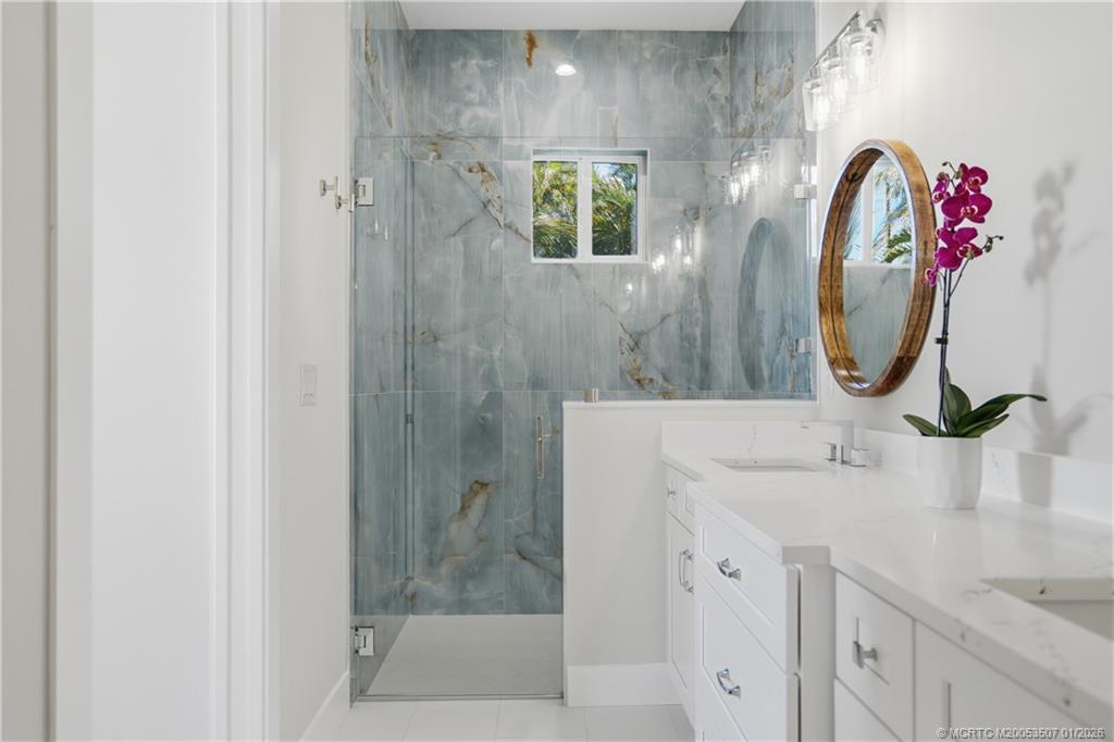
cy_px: 371
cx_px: 557
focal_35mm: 26
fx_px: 804
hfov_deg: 69.4
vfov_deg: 49.5
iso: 800
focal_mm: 26
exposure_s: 1/2500
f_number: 4
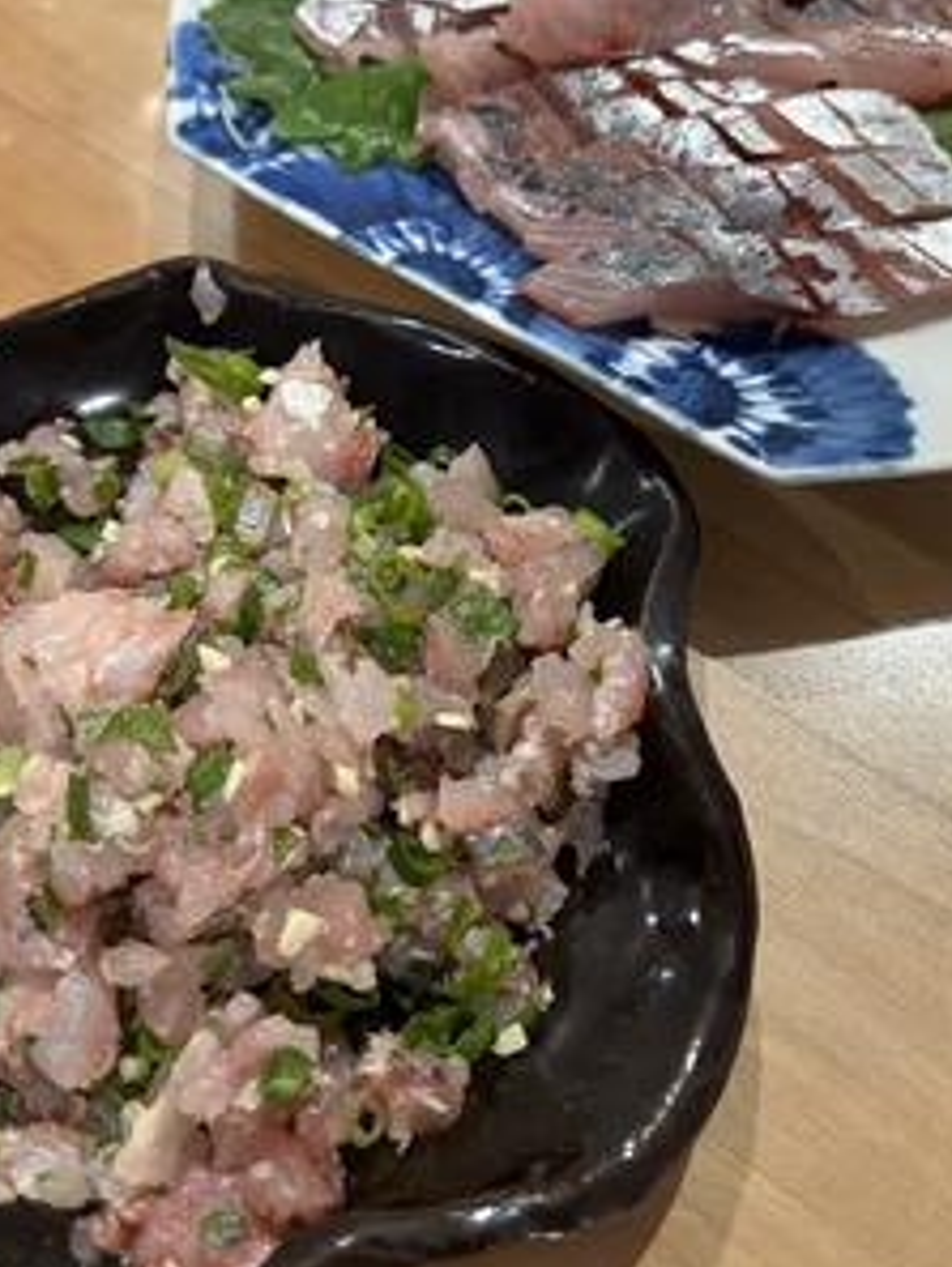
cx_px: 521
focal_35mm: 35
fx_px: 1282
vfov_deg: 52.0
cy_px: 465
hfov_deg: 40.7
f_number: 1.5
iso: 250
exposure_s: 1/60
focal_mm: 5.7
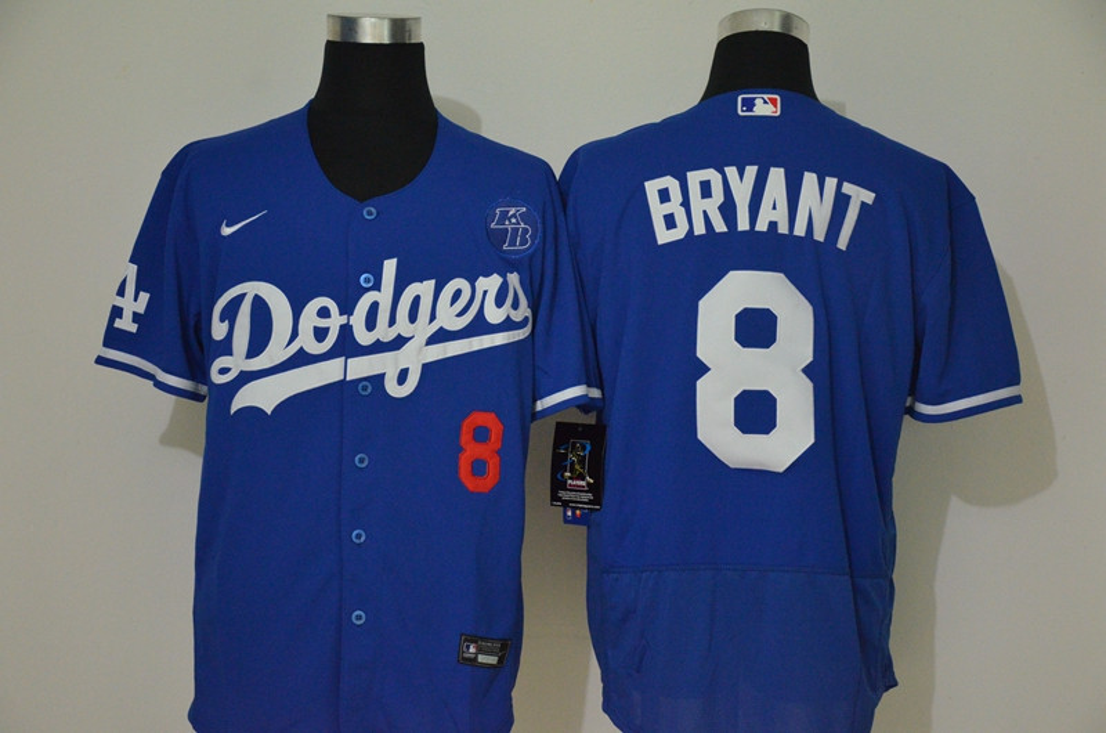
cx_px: 553
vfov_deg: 18.1
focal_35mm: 75
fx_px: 2300
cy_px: 366
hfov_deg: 27.0
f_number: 4.8
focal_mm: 50
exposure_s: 1/40
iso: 4000
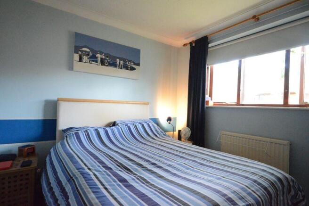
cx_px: 154
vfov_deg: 63.2
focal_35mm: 20
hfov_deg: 85.4
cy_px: 103
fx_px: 167
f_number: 6.3
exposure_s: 1/100
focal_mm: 13
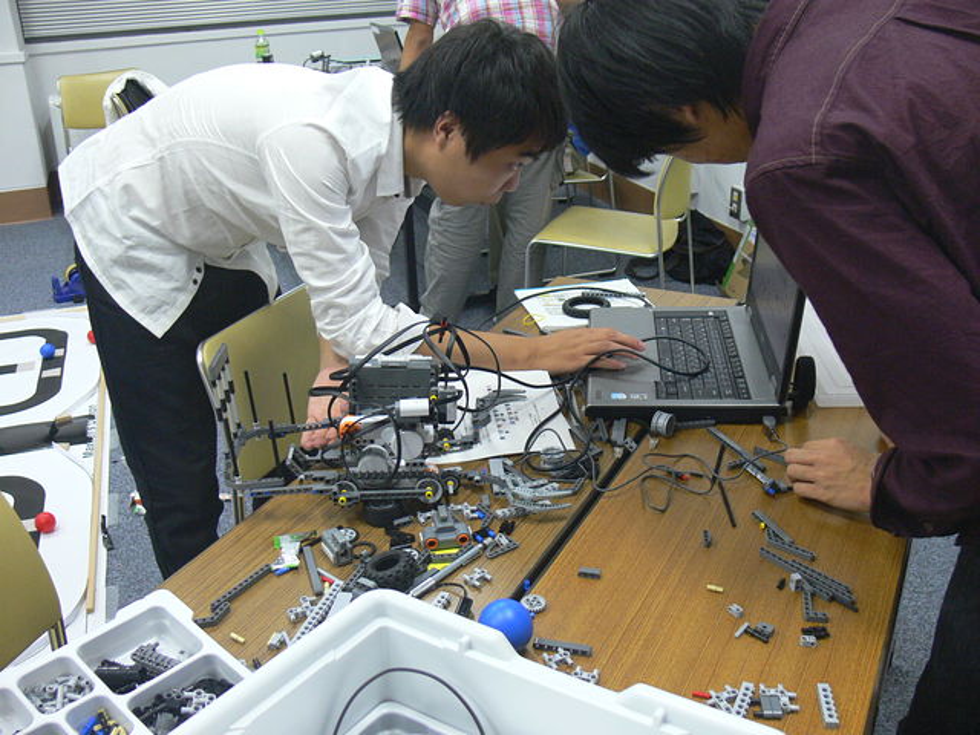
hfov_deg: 52.6
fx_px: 991
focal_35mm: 35
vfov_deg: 40.7
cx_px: 490
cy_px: 368
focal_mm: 7.4
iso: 200
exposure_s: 1/25
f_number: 2.8
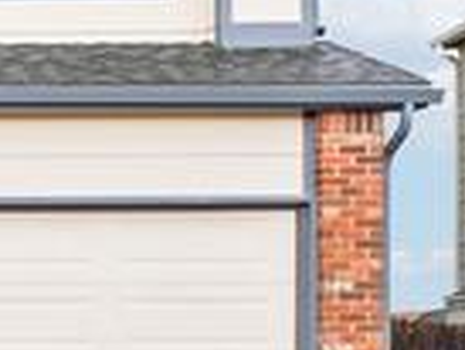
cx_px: -492
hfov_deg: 12.6
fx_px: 1815
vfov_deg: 11.0
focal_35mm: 135
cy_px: 194
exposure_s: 1/45
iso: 100
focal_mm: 20
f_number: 8
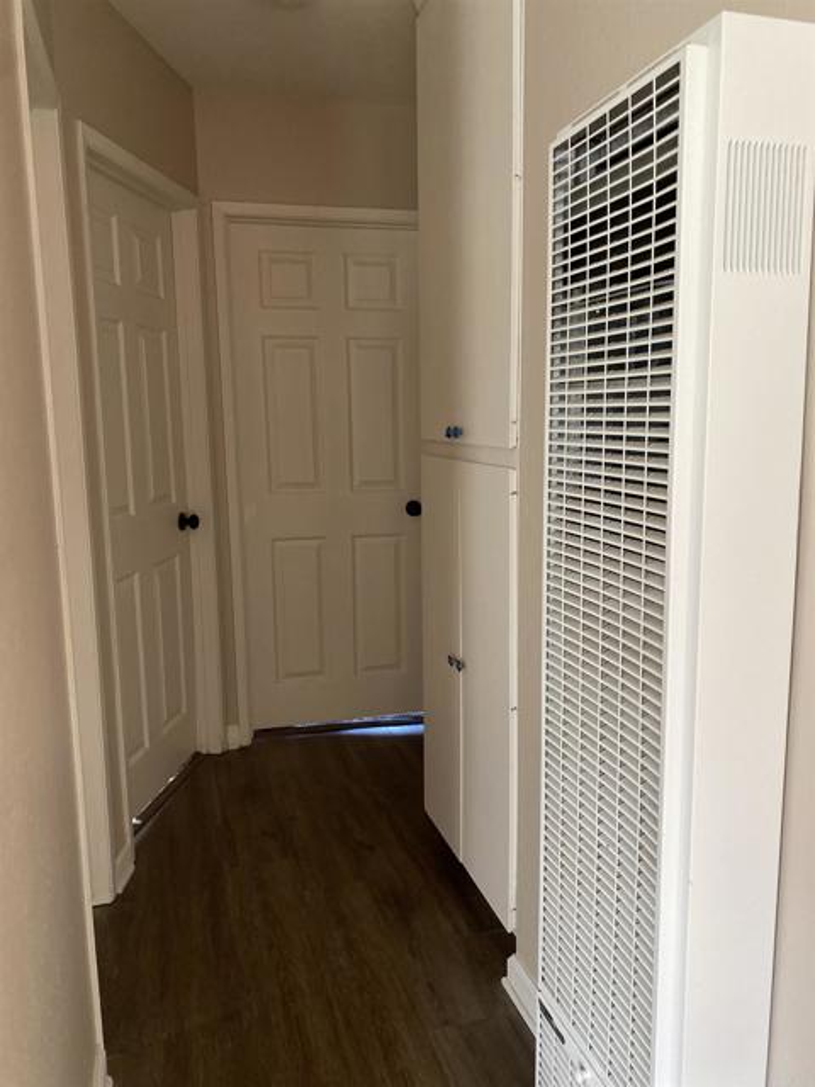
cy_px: 544
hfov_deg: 53.1
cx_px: 408
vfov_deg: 67.3
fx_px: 816
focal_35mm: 26
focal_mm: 4.25
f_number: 1.8
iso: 250
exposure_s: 1/60
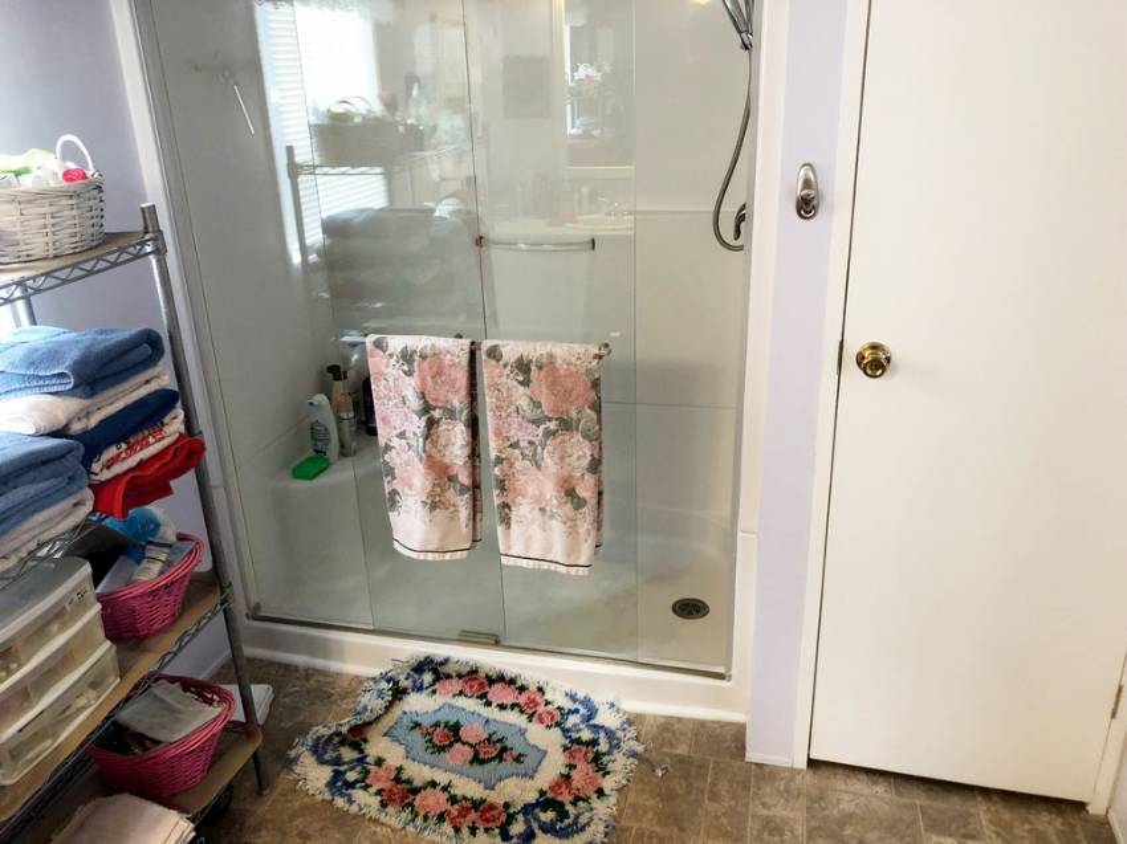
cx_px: 564
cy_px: 422
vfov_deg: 49.7
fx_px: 911
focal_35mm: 28
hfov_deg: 63.5
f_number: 1.8
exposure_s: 1/20
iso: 40
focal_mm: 3.99
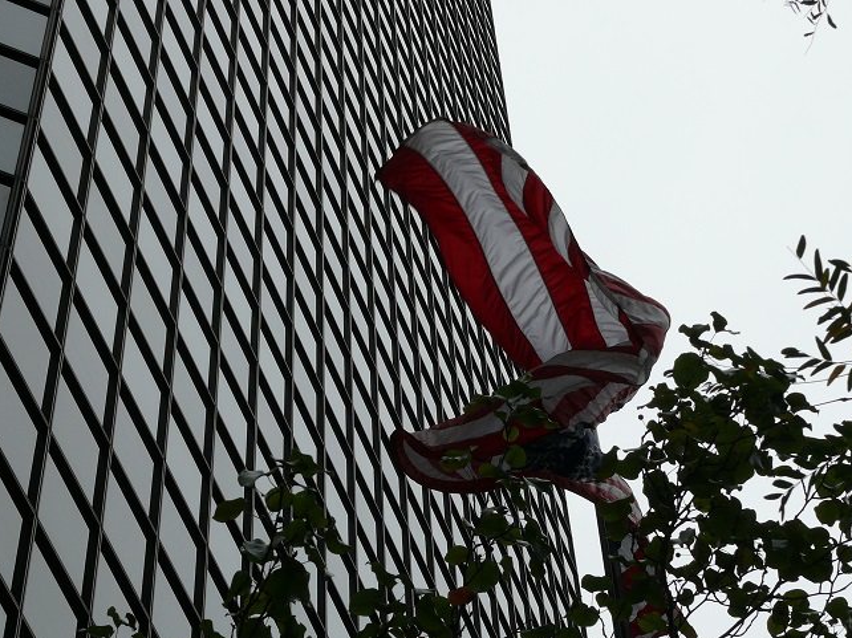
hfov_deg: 16.8
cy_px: 395
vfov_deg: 12.6
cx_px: 494
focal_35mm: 117
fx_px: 2879
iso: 100
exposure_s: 1/250
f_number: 5.6
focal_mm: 17.4
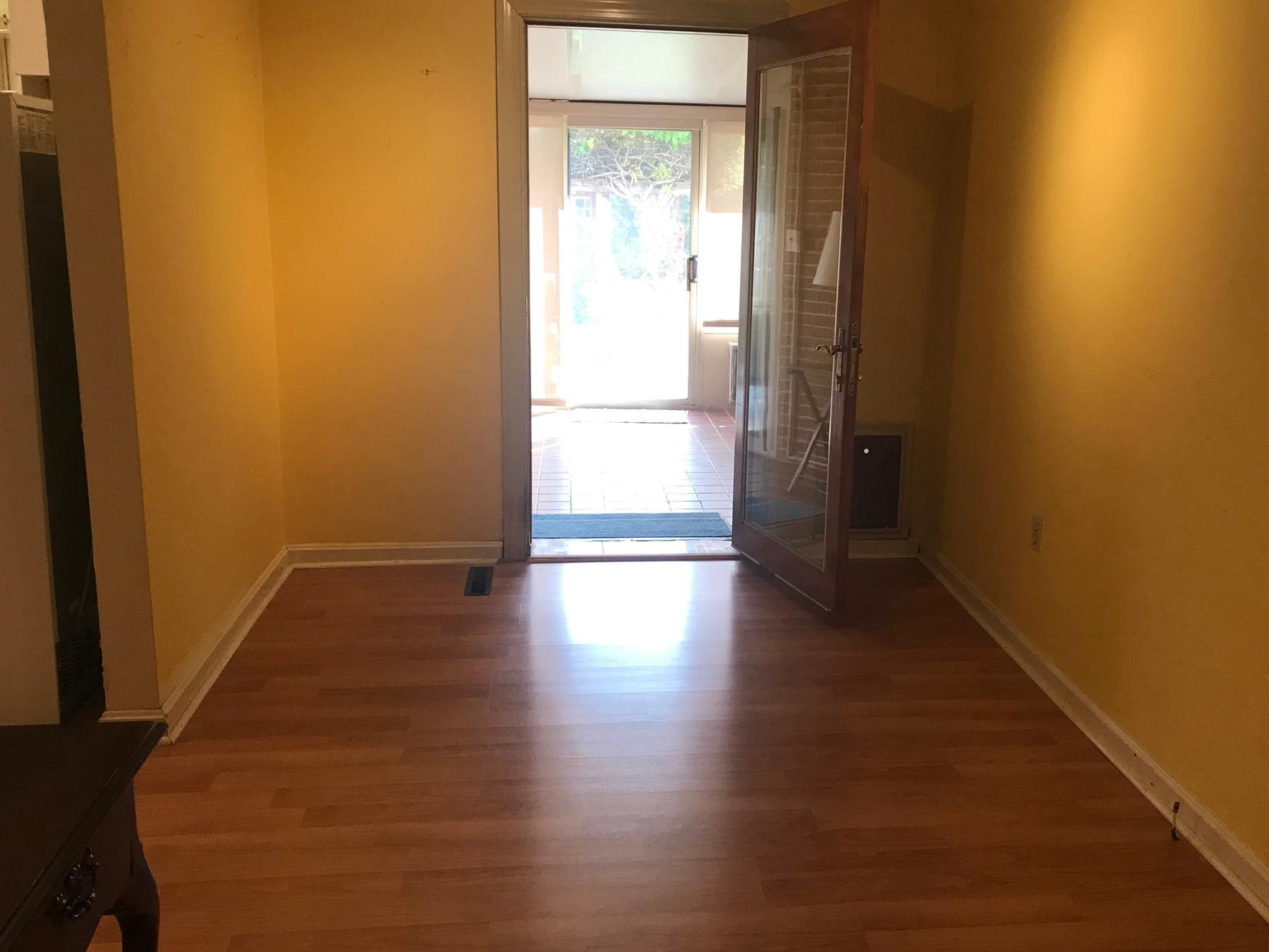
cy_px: 475
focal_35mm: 32
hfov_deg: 56.7
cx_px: 702
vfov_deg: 44.2
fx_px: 1173
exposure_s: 1/40
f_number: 1.8
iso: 25
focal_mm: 3.99
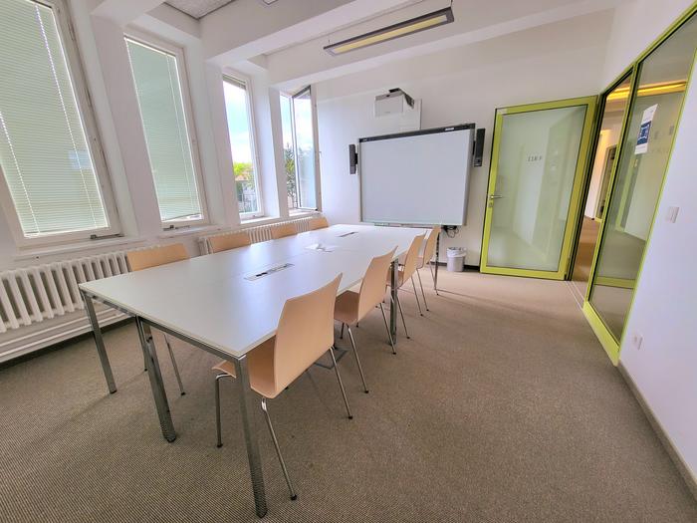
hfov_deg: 106.2
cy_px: 262
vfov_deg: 89.9
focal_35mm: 13
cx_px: 348
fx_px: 262
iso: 40
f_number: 2.2
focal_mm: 1.74
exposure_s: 1/100
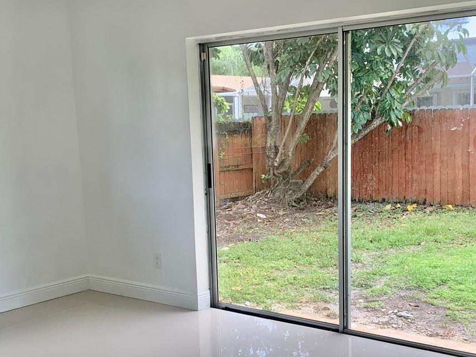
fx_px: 674
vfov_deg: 29.4
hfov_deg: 38.9
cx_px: 255
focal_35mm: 49
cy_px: 247
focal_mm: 4.25
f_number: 1.8
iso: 25
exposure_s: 1/321
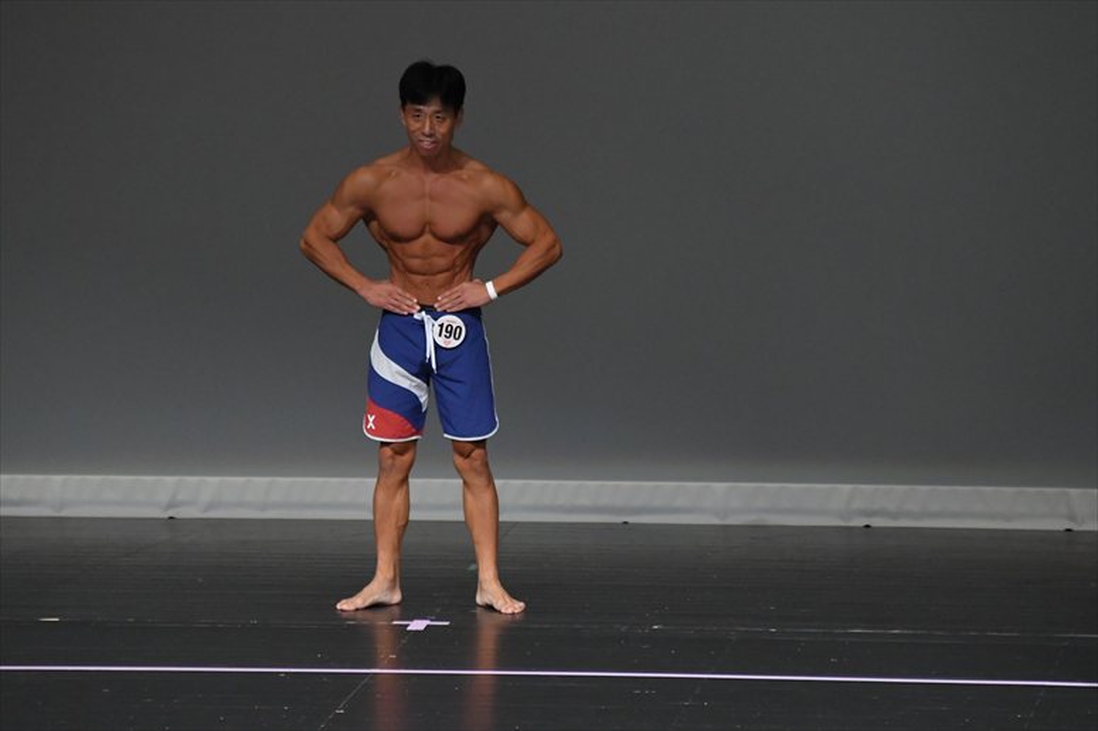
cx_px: 549
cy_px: 366
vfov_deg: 4.0
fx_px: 10518
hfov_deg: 6.0
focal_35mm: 345
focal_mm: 230
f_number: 5.6
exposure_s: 1/400
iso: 4000
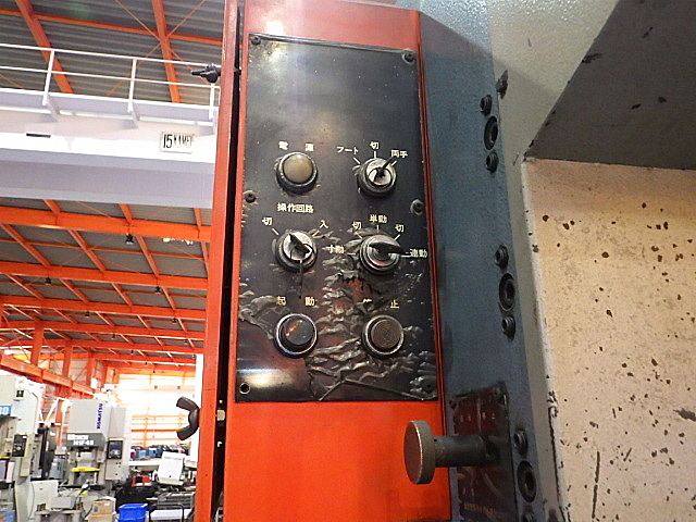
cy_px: 261
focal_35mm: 28
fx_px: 563
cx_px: 348
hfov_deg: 63.4
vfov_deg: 49.7
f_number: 3.5
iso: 1250
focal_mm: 5
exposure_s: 1/45
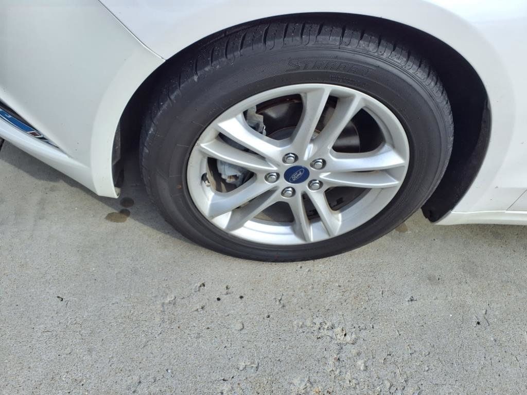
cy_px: 198
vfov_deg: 51.4
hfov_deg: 65.3
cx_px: 264
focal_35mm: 27
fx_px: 411
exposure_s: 1/833
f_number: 1.9
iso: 40
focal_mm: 3.58
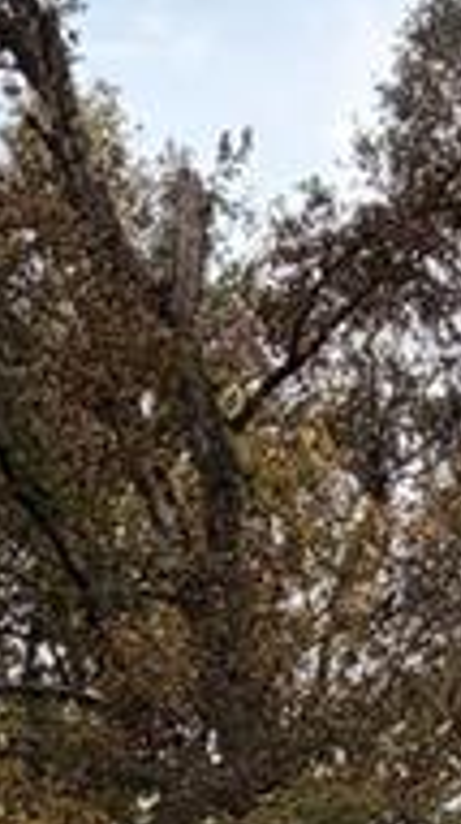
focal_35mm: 96
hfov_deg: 12.4
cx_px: -39
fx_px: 2093
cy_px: 1126
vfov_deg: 20.1
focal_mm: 2.22
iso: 25
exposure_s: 1/770
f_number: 2.2
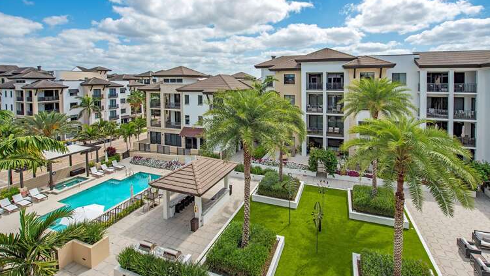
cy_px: 118
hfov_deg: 103.0
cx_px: 244
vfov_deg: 70.2
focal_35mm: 15
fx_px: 195
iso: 100
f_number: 9
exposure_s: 1/320
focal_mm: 14
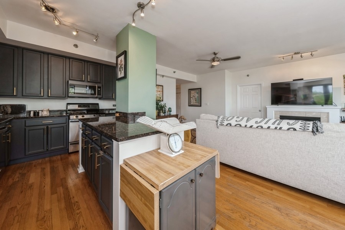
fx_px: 115
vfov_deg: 90.0
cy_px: 115
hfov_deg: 112.6
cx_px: 172
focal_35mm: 12
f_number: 8
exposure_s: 1/50
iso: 200
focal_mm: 12
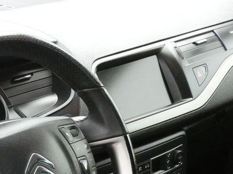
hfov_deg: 15.7
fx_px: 834
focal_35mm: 124
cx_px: 15
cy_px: 186
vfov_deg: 11.8
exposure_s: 1/80
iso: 1250
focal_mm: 9.5
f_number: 5.6
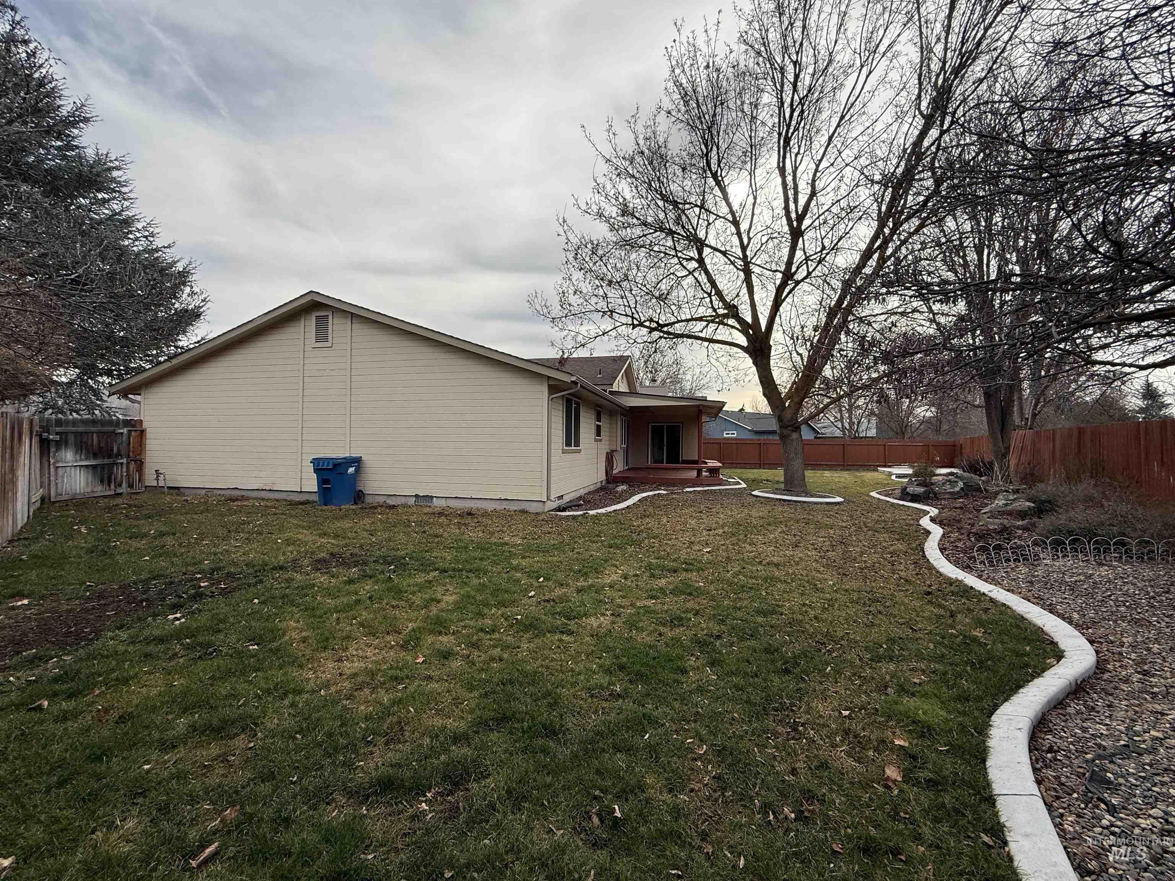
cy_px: 440
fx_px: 475
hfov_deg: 102.1
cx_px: 588
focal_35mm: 14
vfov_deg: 85.7
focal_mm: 2.22
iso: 50
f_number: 2.2
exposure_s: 1/1312
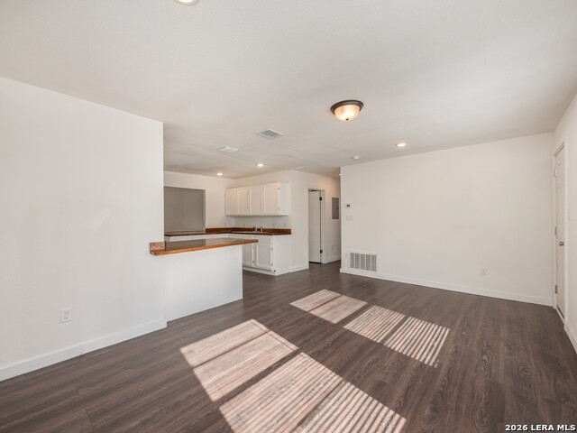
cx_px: 288
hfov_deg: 102.1
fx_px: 233
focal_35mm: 14
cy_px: 216
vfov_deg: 85.7
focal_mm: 7
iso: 500
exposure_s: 1/160
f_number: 11
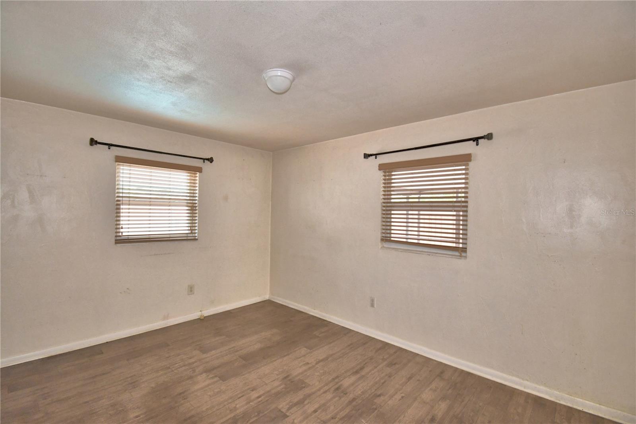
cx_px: 318
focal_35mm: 15
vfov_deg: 77.3
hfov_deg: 100.4
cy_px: 212
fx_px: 265
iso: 900
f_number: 4.5
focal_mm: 10
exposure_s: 1/30
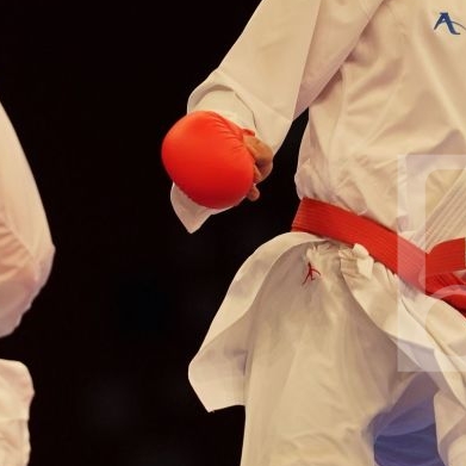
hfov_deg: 2.2
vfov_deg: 2.2
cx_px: 105
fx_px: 11910
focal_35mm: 782
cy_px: 263
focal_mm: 200
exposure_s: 1/1000
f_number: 2.8
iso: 1600
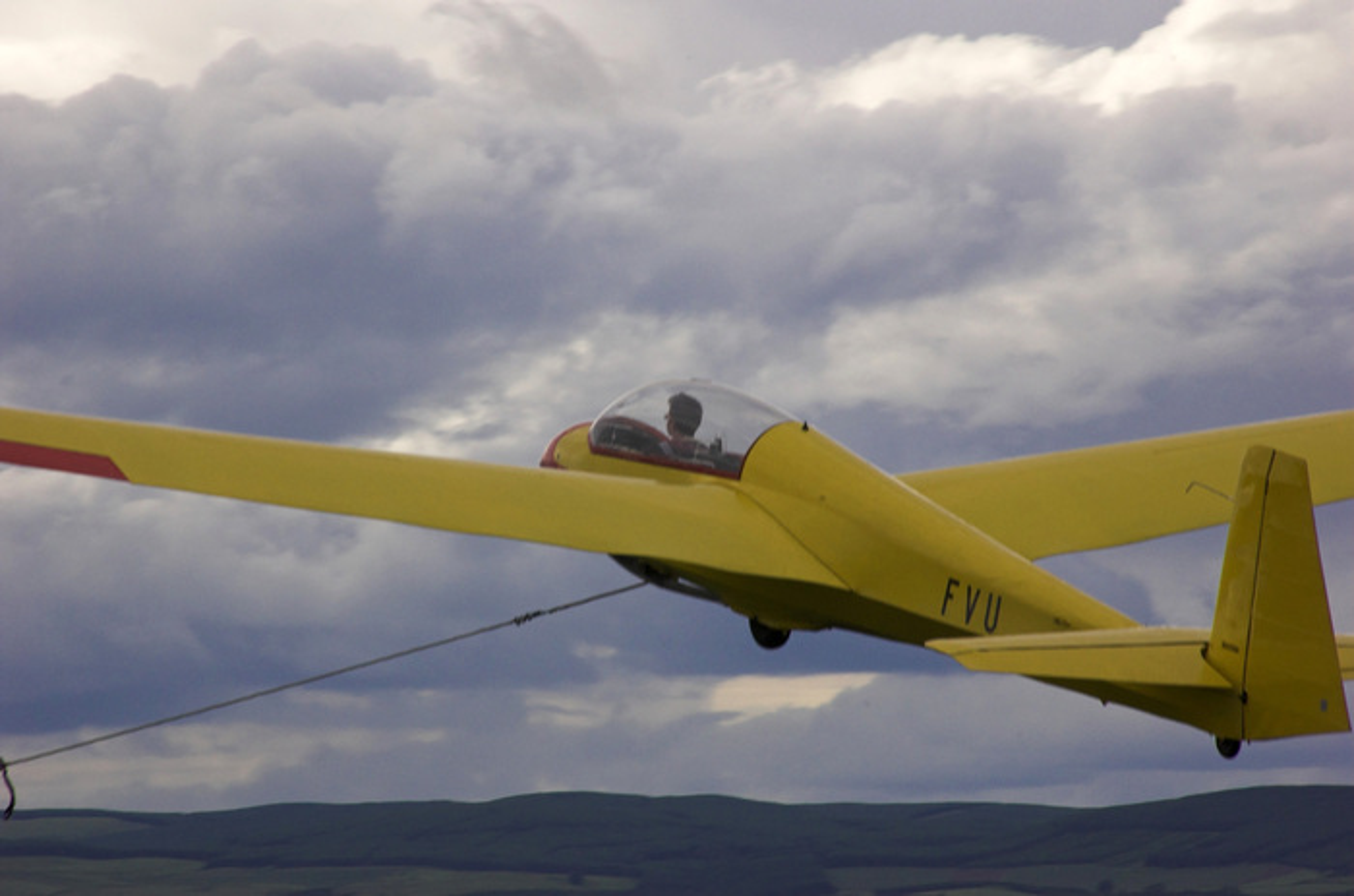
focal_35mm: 300
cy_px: 448
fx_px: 11255
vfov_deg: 4.6
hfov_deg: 6.9
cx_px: 677
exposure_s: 1/250
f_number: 8
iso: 800
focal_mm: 200
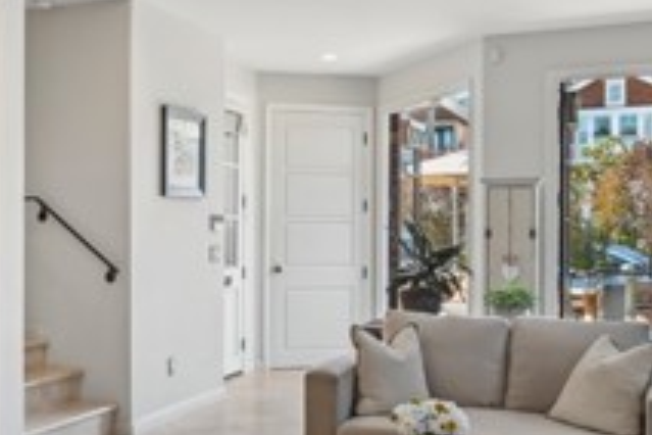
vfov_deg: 28.1
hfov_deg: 40.6
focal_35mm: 48
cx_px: 214
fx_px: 869
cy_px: 221
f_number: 9
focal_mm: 16
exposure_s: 1/13
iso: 200
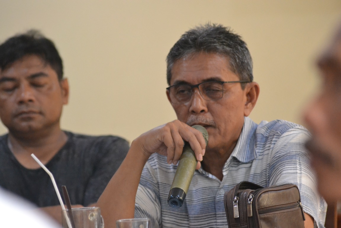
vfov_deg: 6.1
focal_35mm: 225
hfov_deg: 9.1
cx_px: 170
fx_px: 2131
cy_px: 114
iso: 3200
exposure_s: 1/60
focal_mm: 150
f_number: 4.5
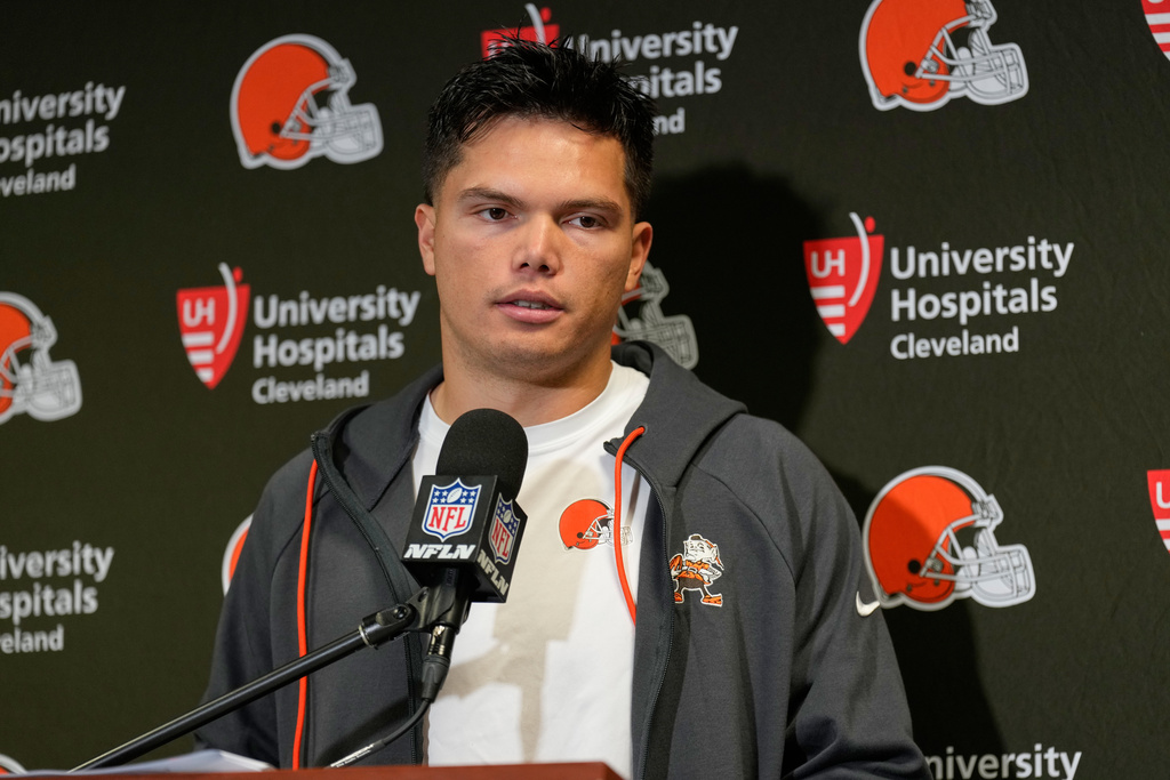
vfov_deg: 8.1
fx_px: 5525
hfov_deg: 12.1
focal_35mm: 170
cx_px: 585
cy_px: 390
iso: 1250
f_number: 2.8
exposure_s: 1/125
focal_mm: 170
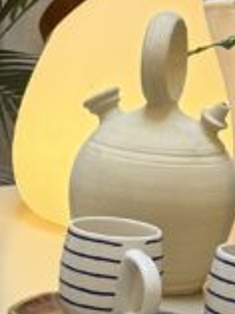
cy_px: 145
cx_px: -145
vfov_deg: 12.7
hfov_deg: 9.2
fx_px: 1416
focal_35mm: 156
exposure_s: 1/100
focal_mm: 6.76
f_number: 1.78
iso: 200
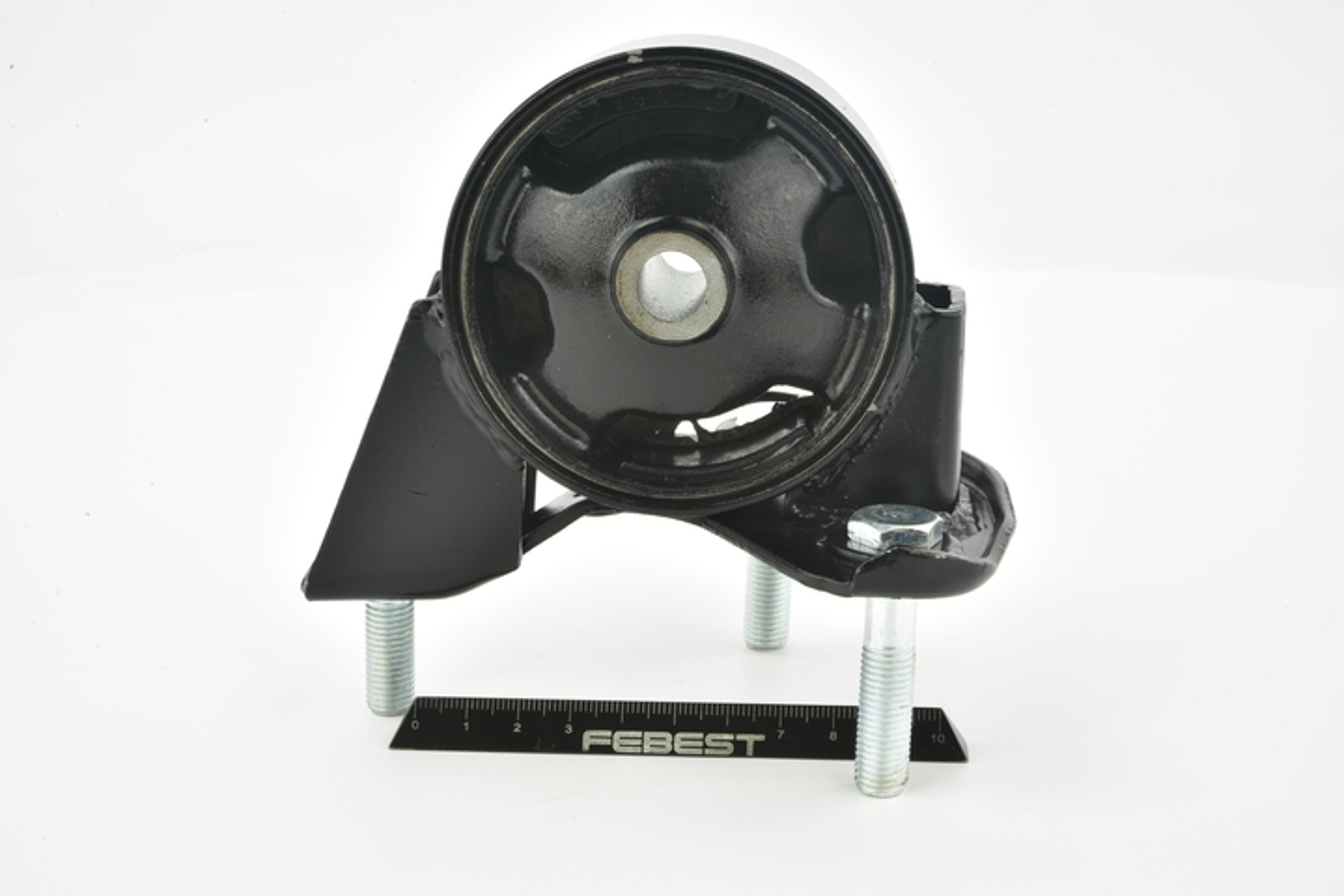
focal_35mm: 60
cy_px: 448
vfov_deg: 22.6
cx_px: 672
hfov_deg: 33.4
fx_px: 2240
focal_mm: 60
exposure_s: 1/2
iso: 64
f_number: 29
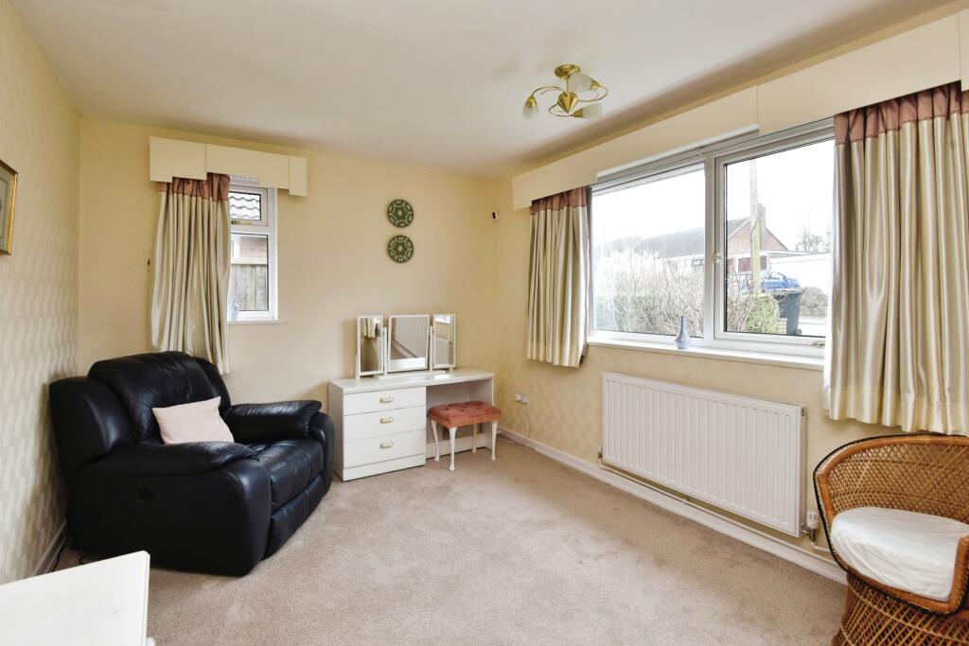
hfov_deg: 96.7
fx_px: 431
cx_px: 484
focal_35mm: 16
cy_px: 323
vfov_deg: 73.8
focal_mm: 16
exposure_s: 1/20
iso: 500
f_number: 7.1
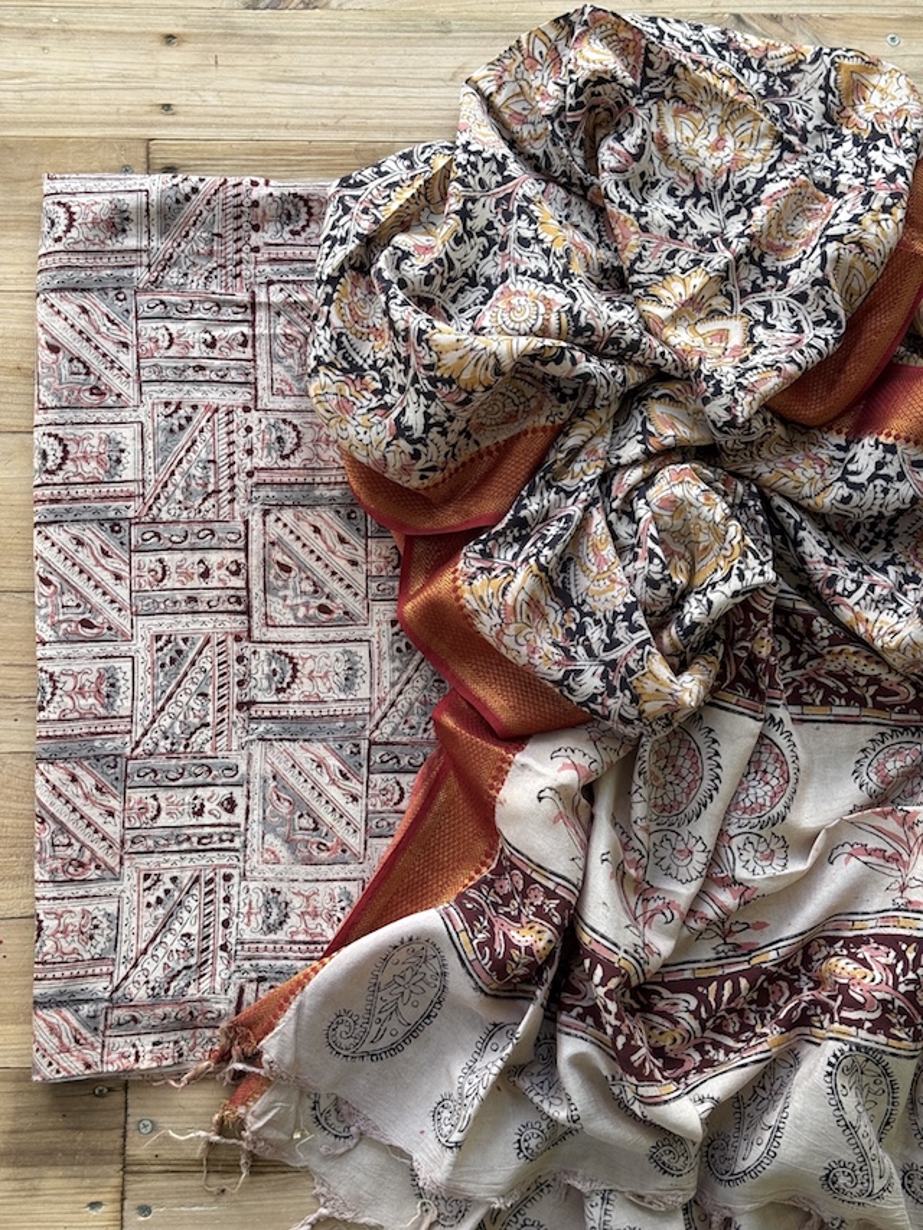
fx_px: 1706
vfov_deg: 39.7
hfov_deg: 30.3
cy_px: 615
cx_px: 462
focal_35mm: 48
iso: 64
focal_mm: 6.76
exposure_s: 1/336
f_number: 1.78
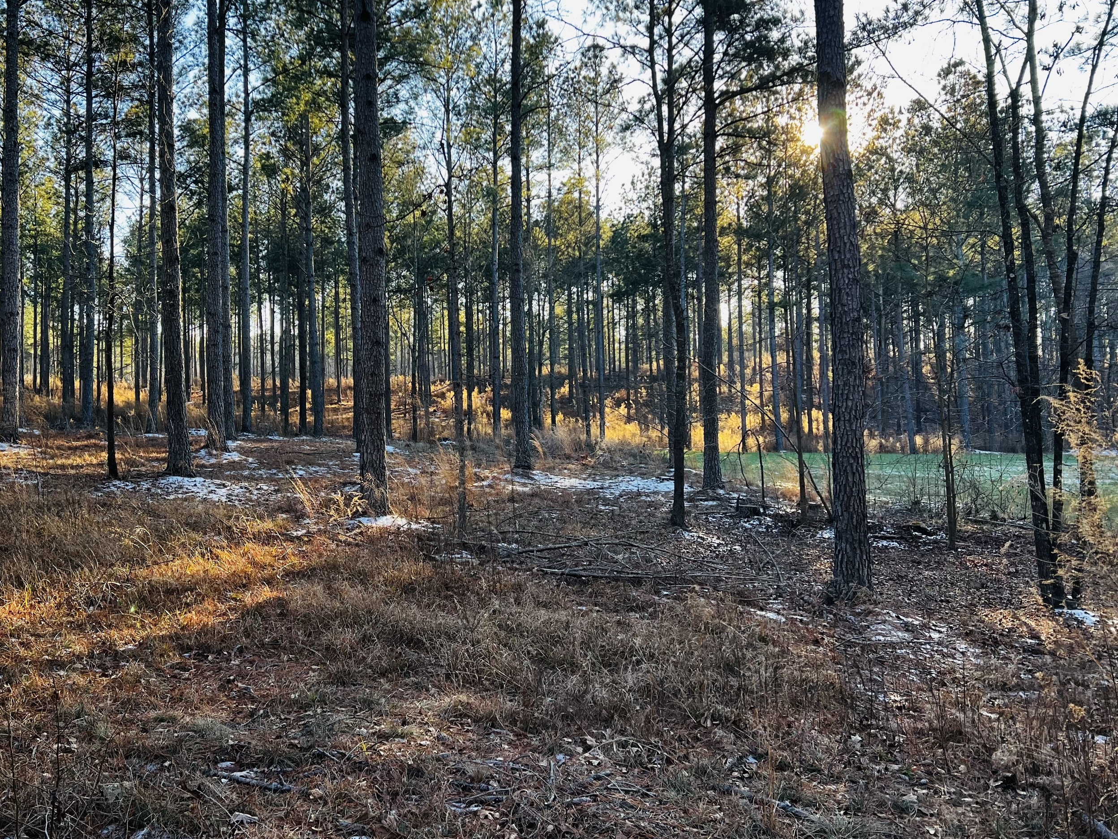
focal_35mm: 32
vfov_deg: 44.1
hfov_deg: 56.6
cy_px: 372
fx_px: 1034
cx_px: 473
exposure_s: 1/350
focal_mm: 5.7
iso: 50
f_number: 1.5
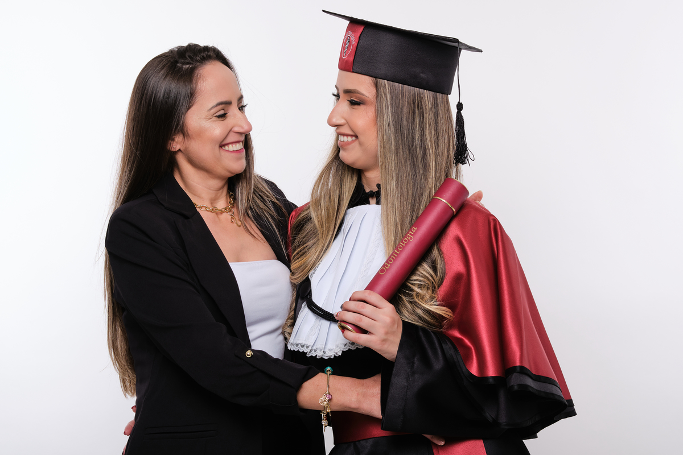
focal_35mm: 75
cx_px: 342
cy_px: 228
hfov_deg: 27.0
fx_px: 1423
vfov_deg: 18.2
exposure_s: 1/200
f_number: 10
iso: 160
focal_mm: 50
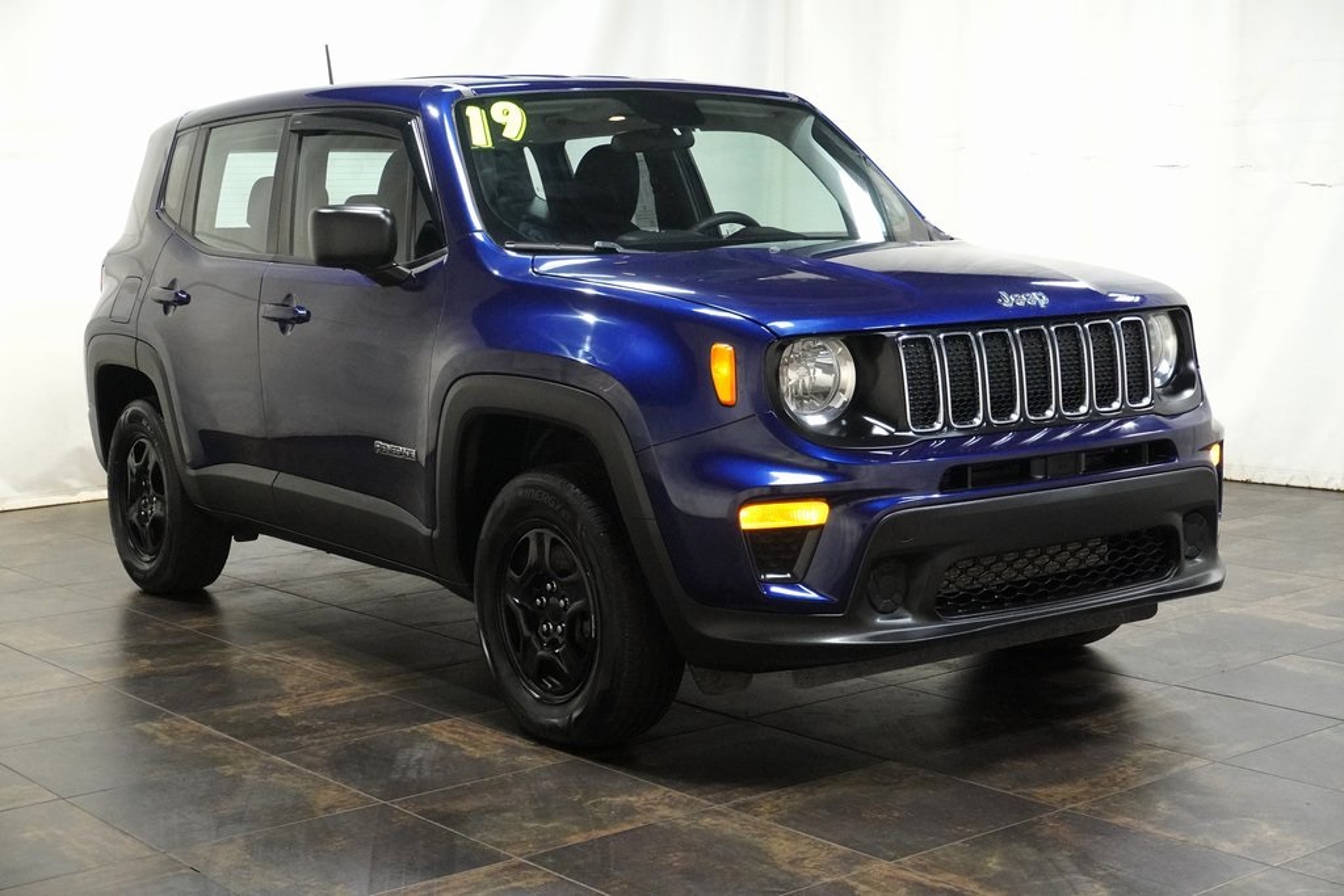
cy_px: 448
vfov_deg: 25.1
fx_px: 2016
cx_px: 672
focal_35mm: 54
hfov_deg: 36.9
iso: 5000
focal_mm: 36
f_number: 7.1
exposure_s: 1/160
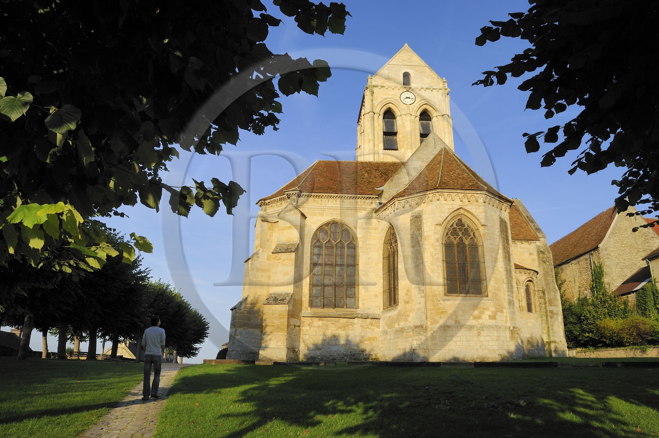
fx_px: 439
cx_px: 330
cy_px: 219
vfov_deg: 53.1
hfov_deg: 73.8
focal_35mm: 24
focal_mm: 24
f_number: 11
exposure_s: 1/200
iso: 200
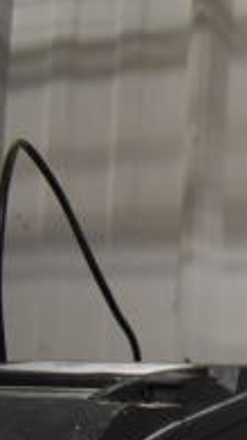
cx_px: 683
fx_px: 1026
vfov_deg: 24.1
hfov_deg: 10.6
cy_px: 276
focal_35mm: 88
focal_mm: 18
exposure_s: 1/125
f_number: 3.5
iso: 2500
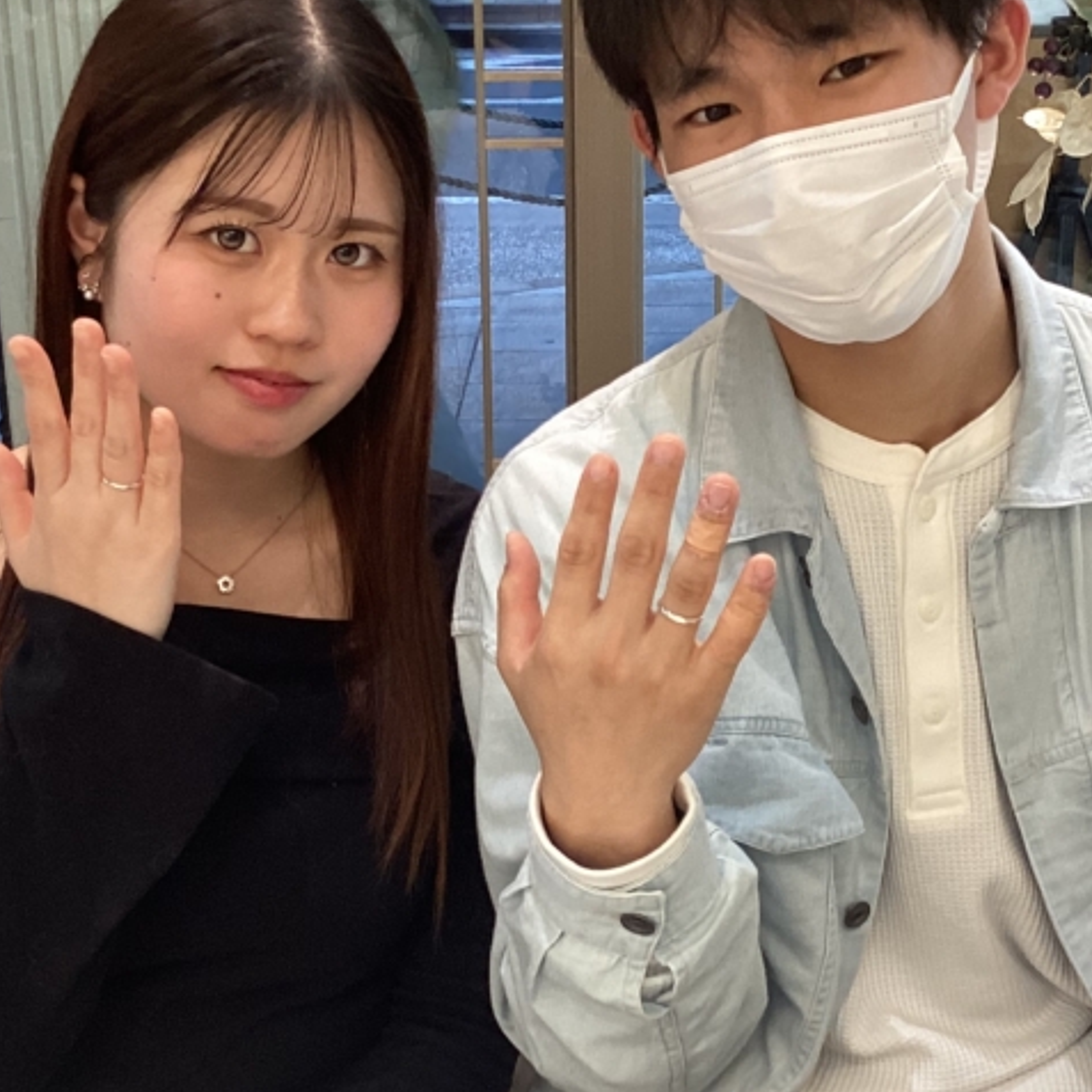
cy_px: 561
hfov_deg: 27.7
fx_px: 2213
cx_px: 643
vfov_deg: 27.7
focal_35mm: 62
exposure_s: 1/60
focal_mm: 3.3
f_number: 2.4
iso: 160
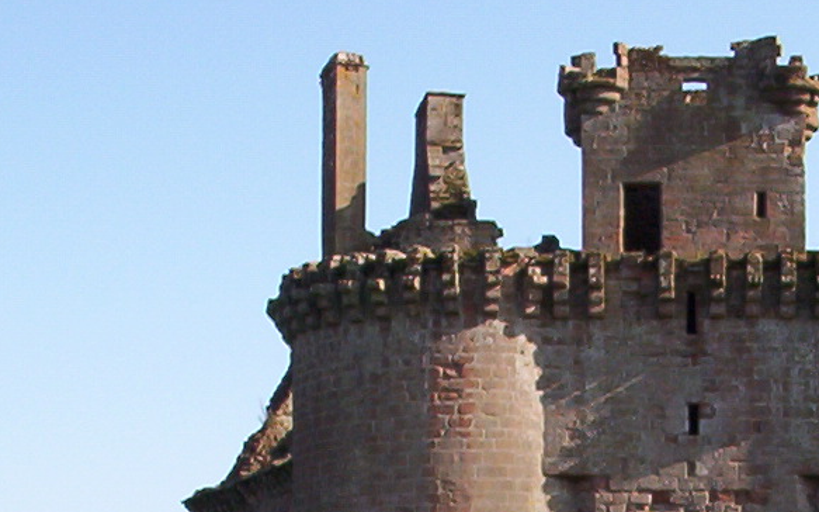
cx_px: 653
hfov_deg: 17.8
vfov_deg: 10.9
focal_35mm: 116
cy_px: 758
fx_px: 2588
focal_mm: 6
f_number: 4.5
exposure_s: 1/472
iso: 100
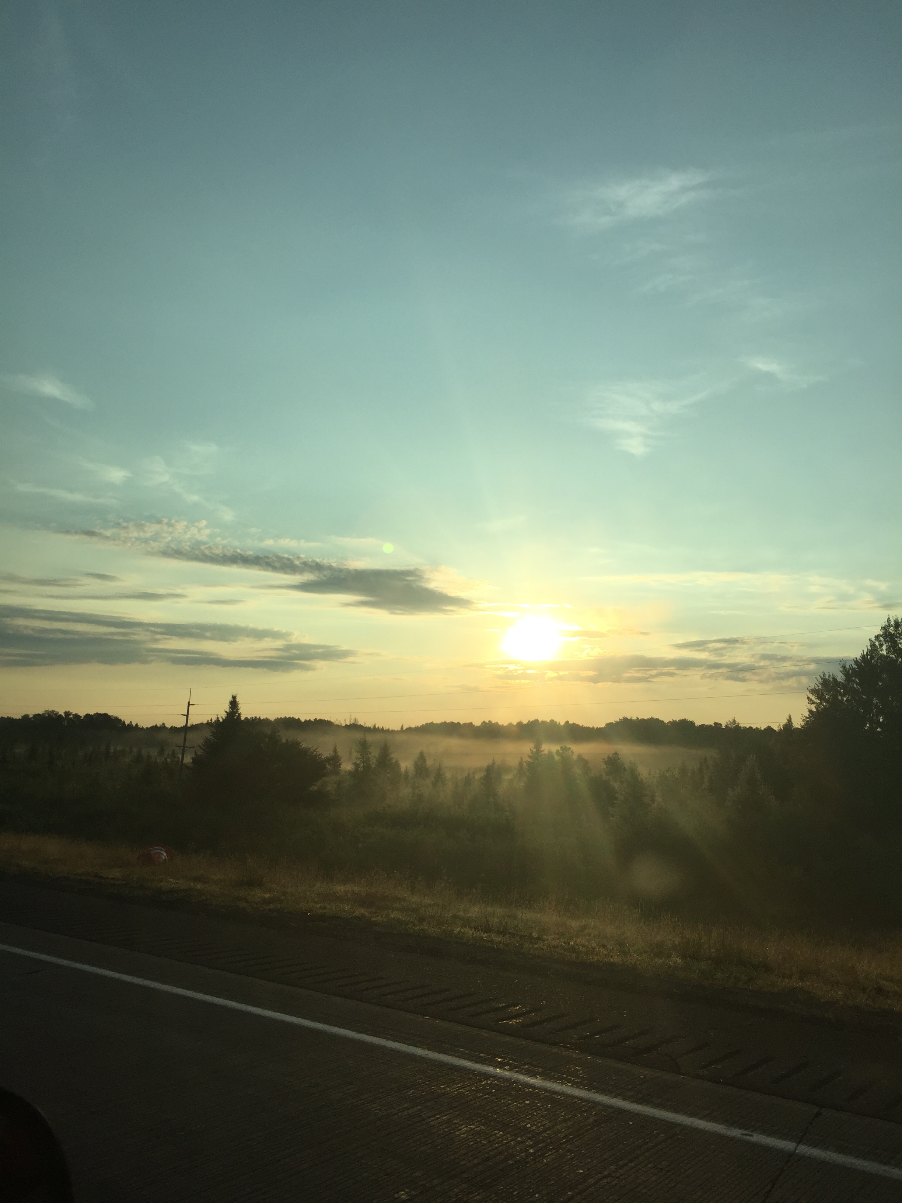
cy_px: 602
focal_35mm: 29
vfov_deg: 61.7
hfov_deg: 48.2
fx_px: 1008
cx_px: 451
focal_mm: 4.15
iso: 32
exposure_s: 1/2825
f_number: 2.2
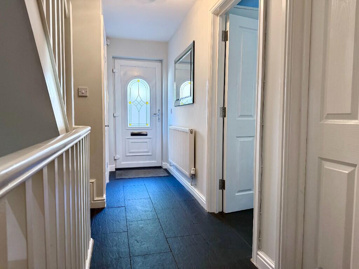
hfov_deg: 71.6
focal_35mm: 24
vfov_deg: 56.8
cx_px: 180
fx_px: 249
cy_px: 134
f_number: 1.78
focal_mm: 6.76
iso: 400
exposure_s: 1/100
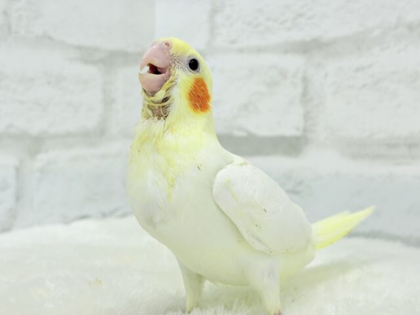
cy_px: 158
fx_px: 631
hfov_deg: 36.8
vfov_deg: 28.0
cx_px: 210
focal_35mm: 52
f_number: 1.6
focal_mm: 5.96
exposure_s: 1/100
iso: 64
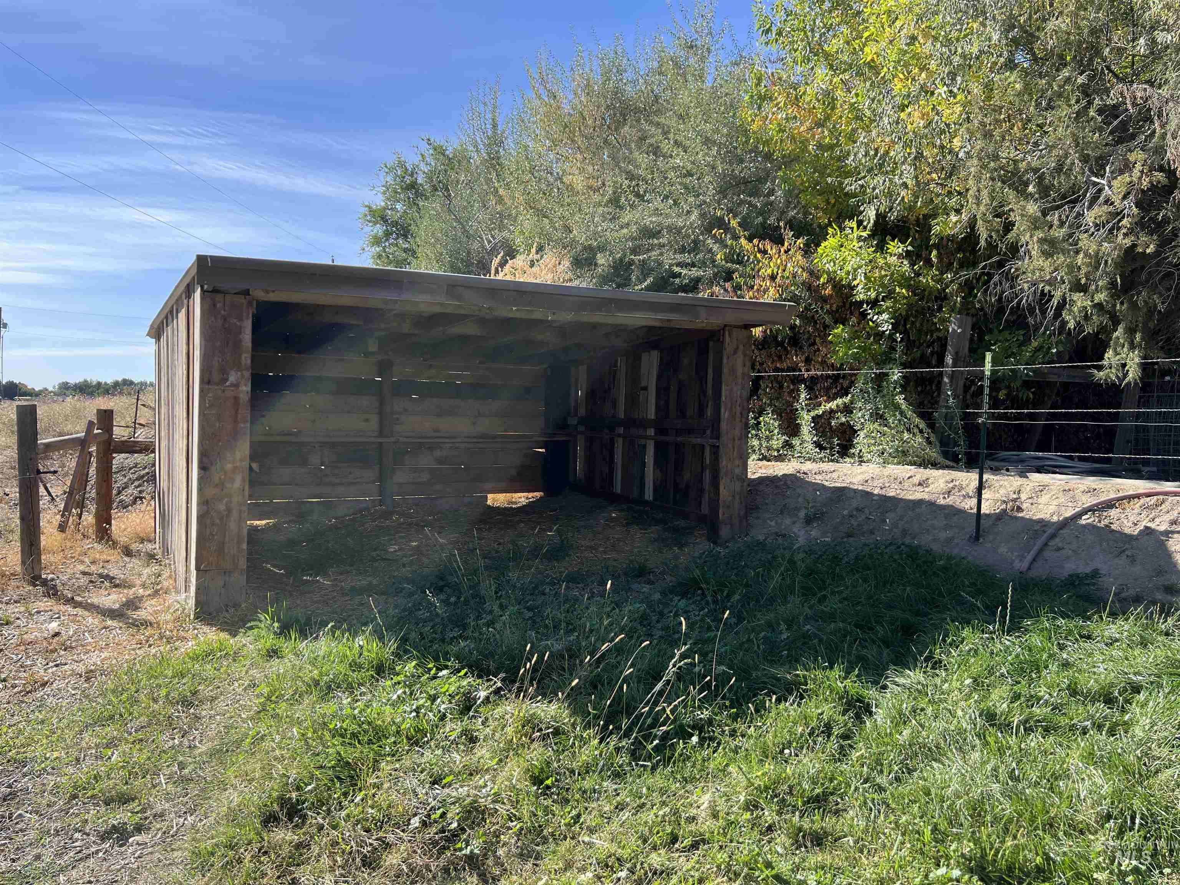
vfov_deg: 53.1
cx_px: 590
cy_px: 442
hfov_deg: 67.3
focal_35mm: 26
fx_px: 886
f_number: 1.5
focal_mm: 5.7
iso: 50
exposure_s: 1/1698
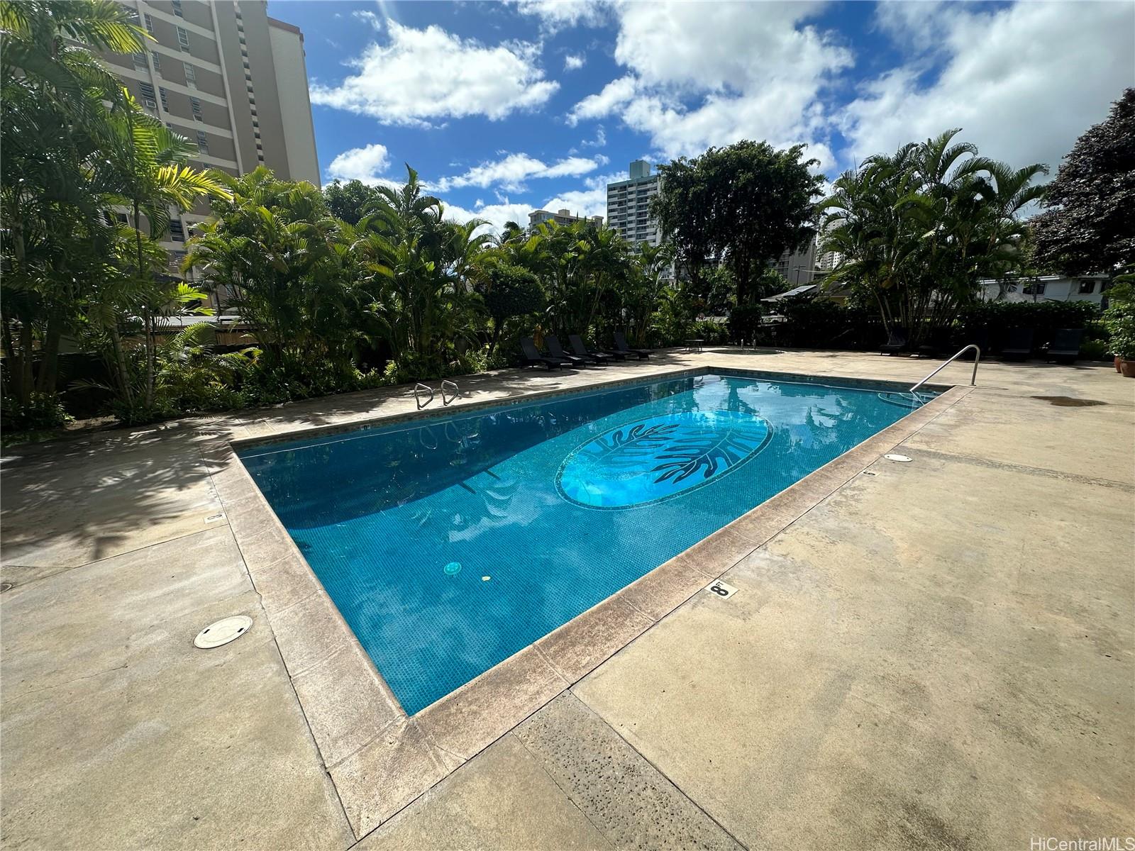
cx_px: 568
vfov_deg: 85.7
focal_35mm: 14
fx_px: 459
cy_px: 426
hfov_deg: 102.1
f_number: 2.2
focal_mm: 2.22
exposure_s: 1/2304
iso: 50
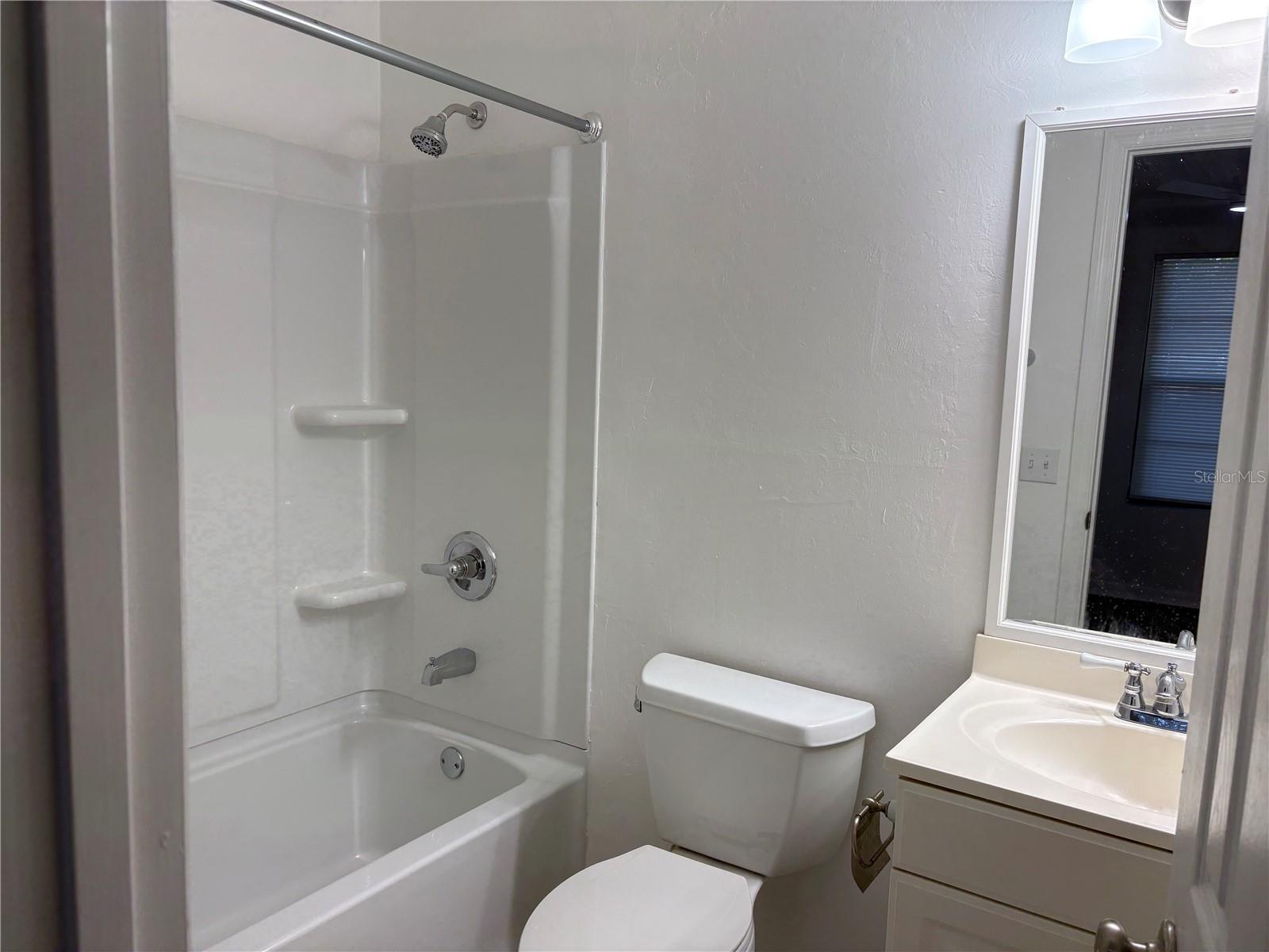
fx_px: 953
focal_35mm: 26
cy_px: 476
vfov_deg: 53.1
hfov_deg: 67.3
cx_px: 634
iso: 50
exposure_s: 1/120
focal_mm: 5.96
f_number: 1.6
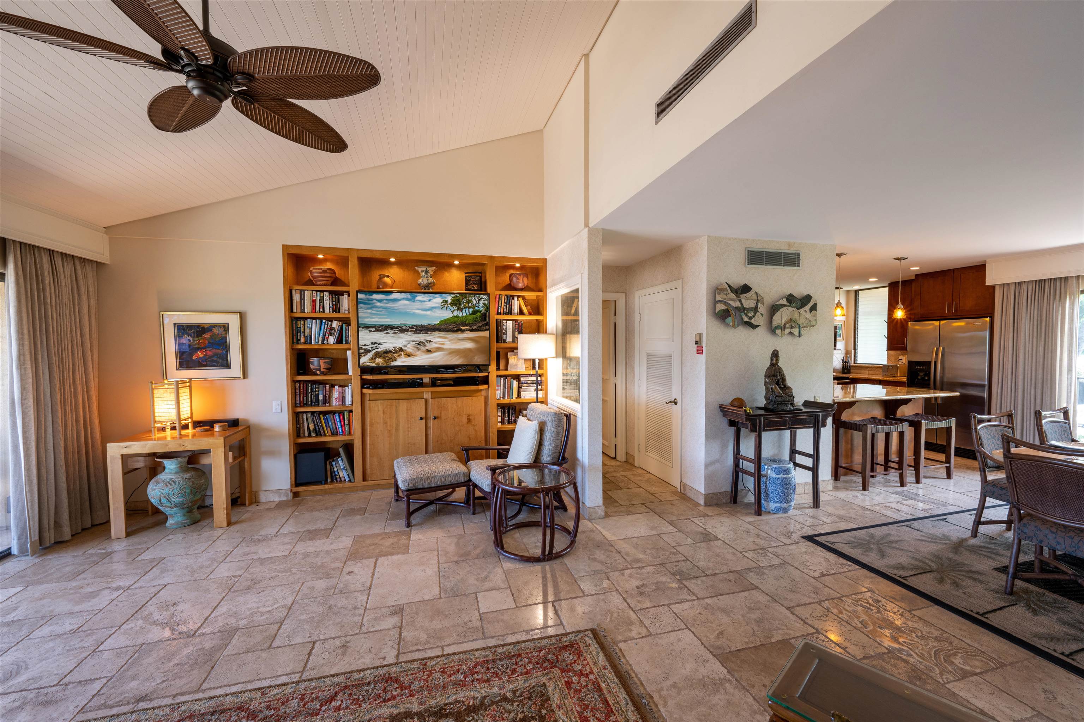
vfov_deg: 81.2
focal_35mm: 14
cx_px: 542
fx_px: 422
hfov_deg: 104.3
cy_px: 361
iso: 250
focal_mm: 14
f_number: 11
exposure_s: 1/3
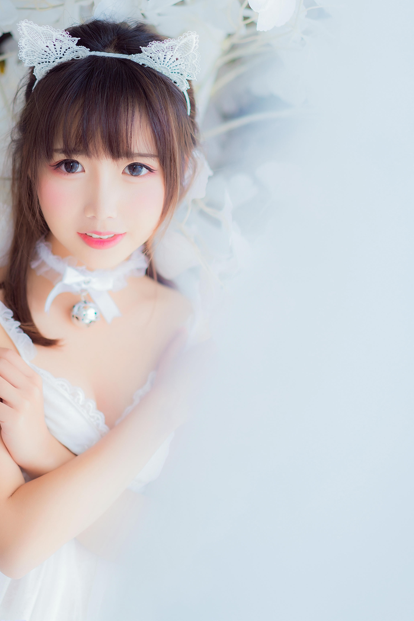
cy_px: 284
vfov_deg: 31.4
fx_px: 1104
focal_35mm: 64
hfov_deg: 21.2
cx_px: 187
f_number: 1.8
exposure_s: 1/125
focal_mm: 55
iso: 200
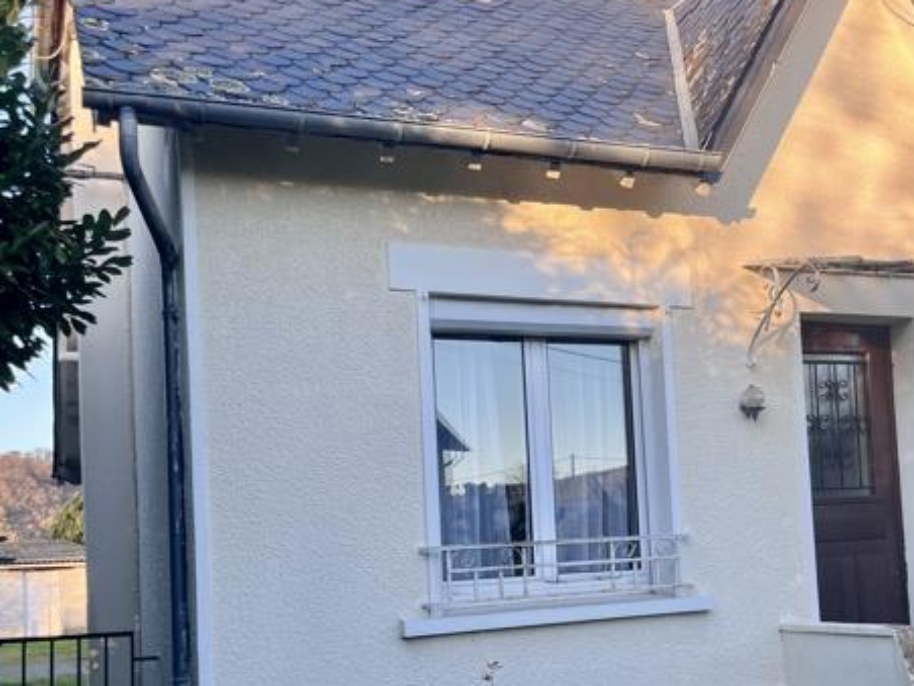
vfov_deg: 31.1
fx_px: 1215
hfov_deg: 40.3
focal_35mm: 46
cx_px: 665
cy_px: 488
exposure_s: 1/447
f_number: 1.6
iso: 50
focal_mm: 5.1
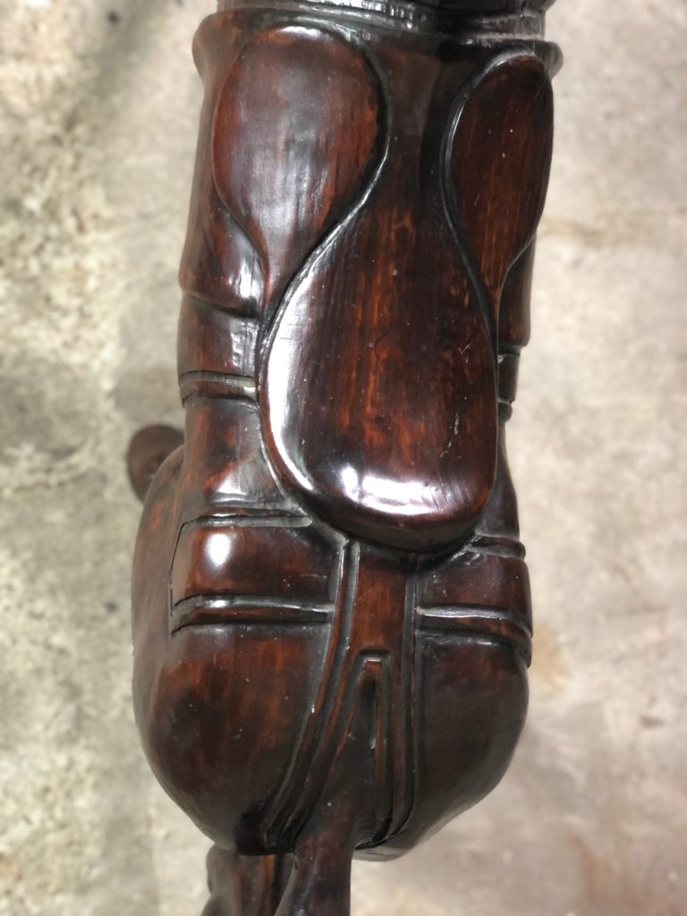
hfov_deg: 28.0
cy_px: 458
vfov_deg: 36.8
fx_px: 1376
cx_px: 344
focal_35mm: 52
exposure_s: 1/14
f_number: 2.4
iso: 160
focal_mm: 6
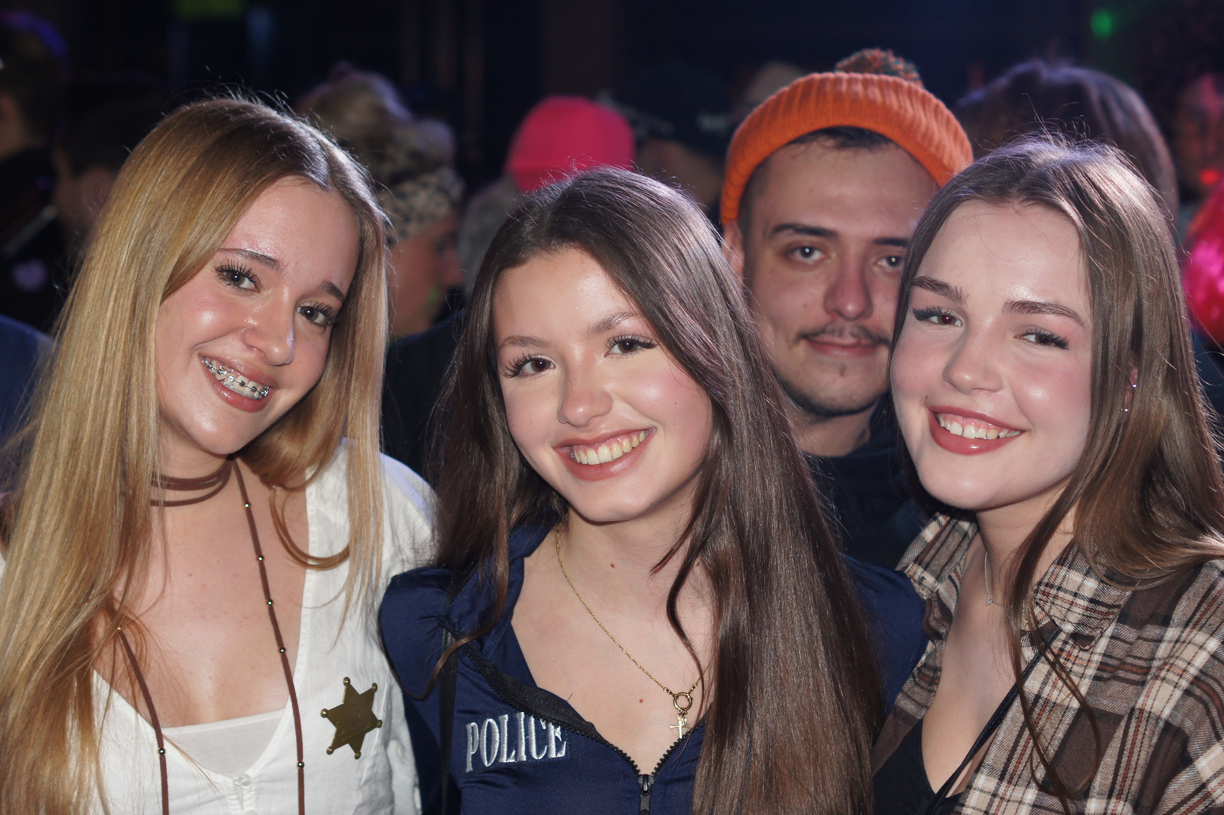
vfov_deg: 18.2
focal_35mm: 75
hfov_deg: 27.0
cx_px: 612
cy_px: 408
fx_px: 2548
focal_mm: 50
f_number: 3.2
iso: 400
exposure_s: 1/80
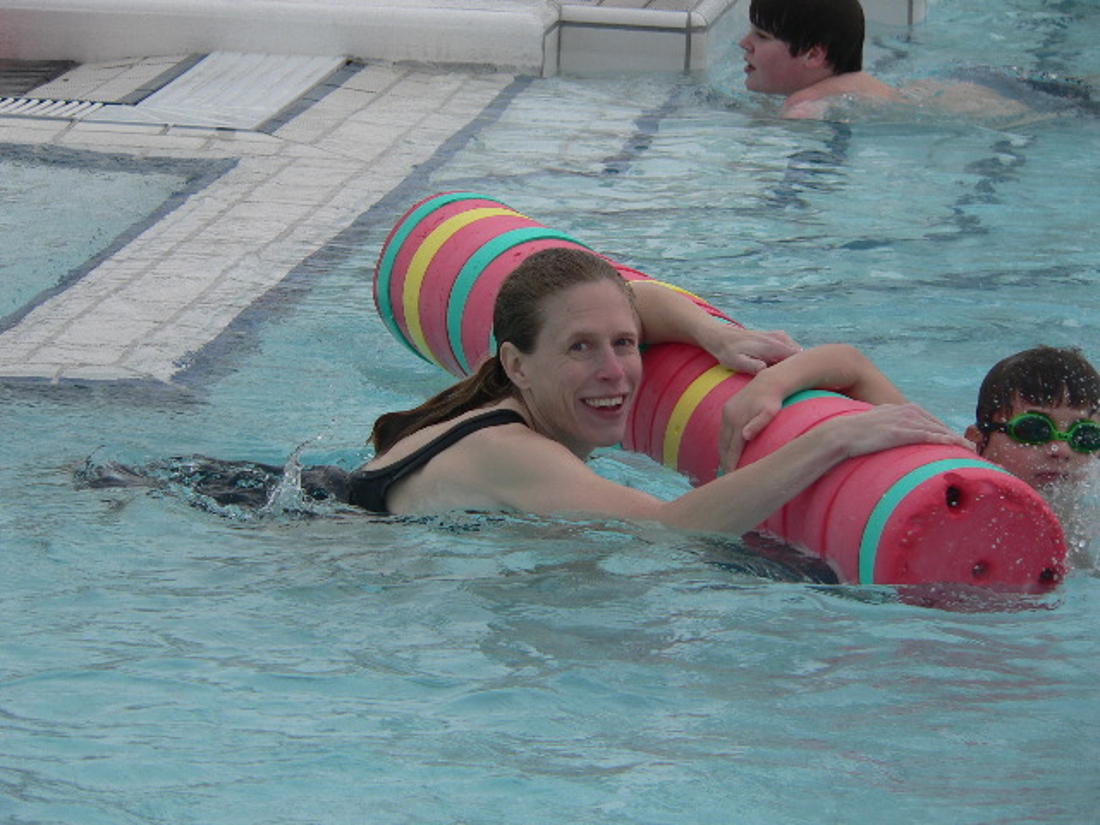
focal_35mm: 238
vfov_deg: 6.2
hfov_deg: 8.3
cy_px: 412
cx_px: 550
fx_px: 7563
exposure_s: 1/320
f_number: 2.8
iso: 80
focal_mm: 39.6
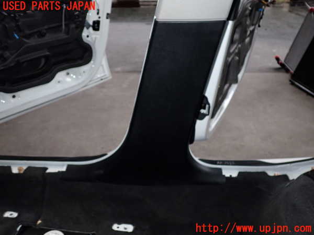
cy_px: 118
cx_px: 157
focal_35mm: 30
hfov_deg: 60.0
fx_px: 272
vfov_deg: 46.8
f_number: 6.3
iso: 200
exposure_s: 1/30
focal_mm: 5.4
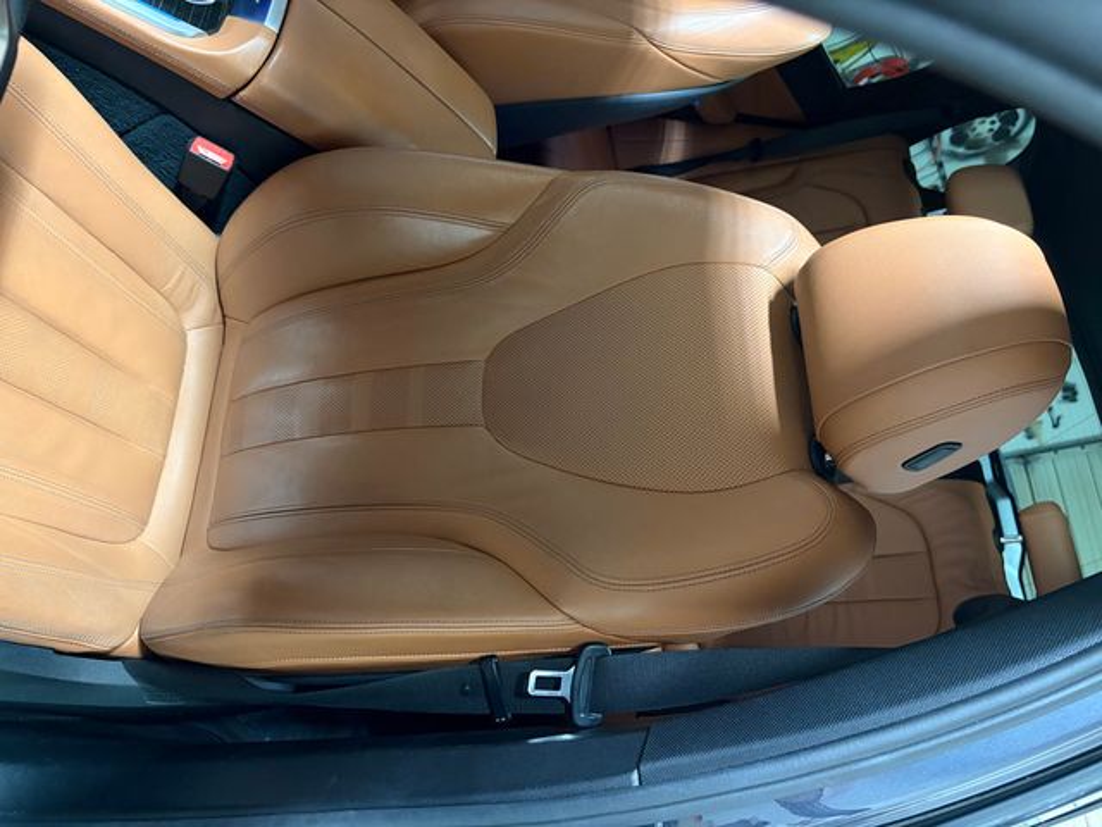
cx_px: 551
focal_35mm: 26
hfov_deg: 67.3
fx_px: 828
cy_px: 414
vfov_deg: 53.1
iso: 640
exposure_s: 1/30
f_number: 1.6
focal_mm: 5.96
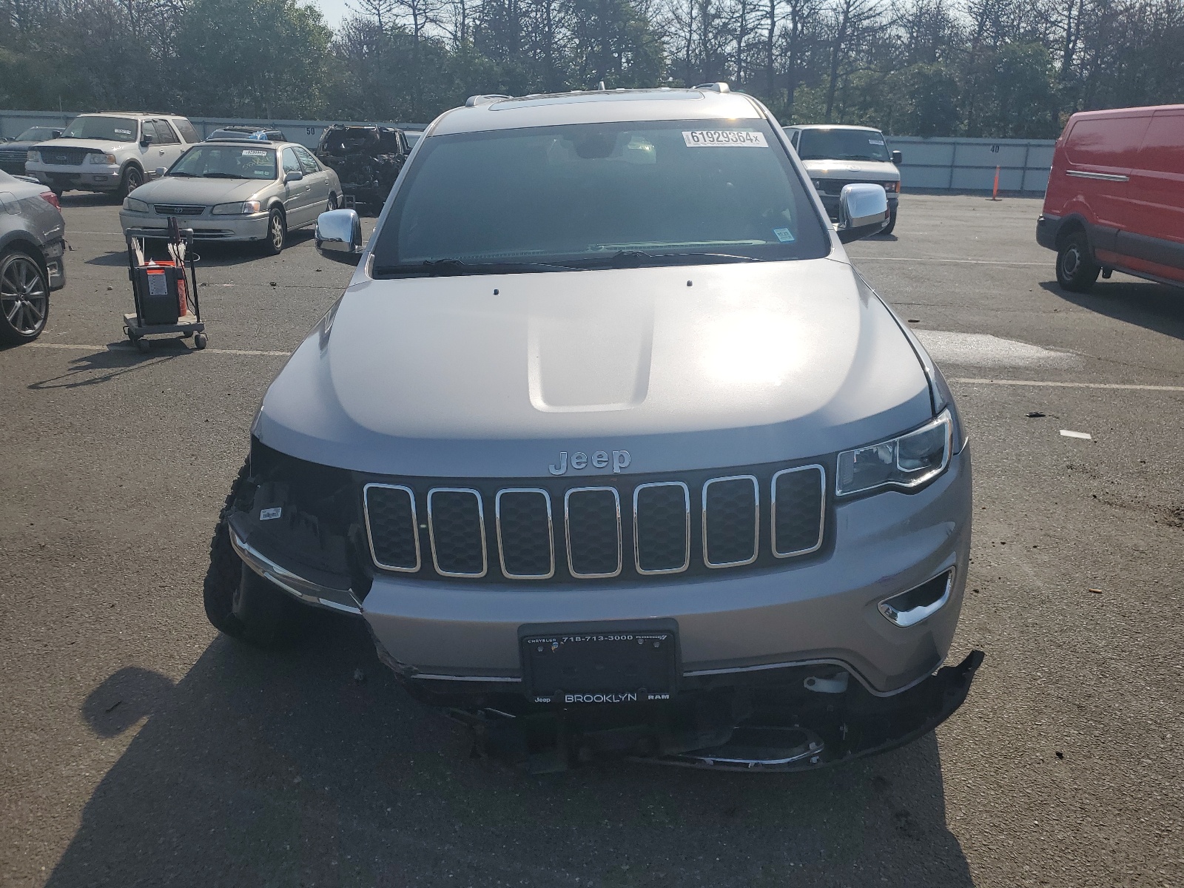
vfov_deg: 53.1
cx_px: 592
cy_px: 444
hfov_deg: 67.3
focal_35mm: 26
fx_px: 889
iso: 50
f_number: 1.5
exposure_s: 1/10000
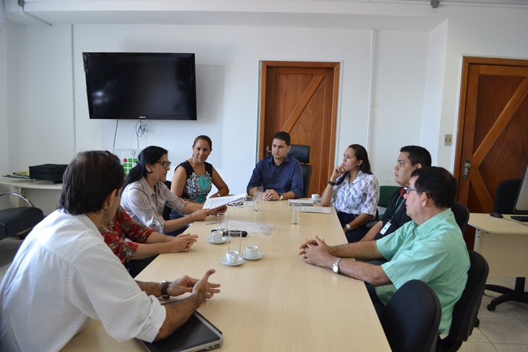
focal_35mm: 27
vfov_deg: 47.9
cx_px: 264
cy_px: 176
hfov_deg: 67.4
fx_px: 396
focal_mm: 18
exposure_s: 1/60
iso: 400
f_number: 4
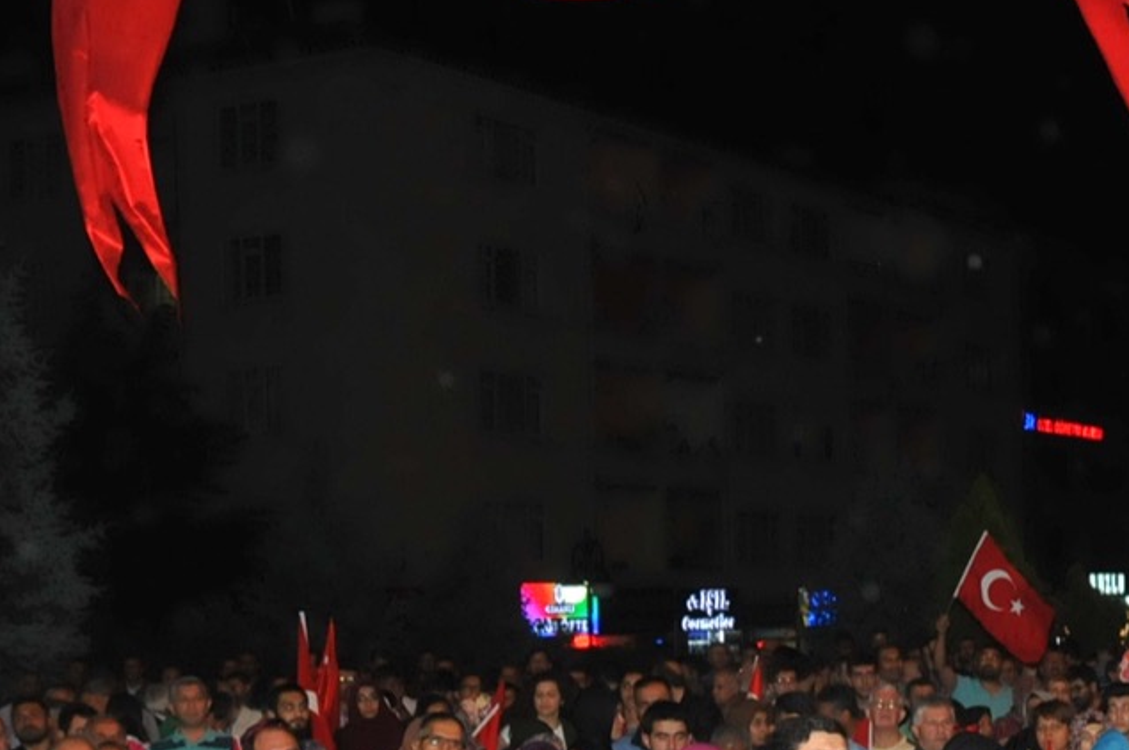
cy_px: 723
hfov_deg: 27.5
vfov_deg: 19.5
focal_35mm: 68
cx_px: 1193
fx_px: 2130
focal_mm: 18
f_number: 7.1
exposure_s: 1/60
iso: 1000
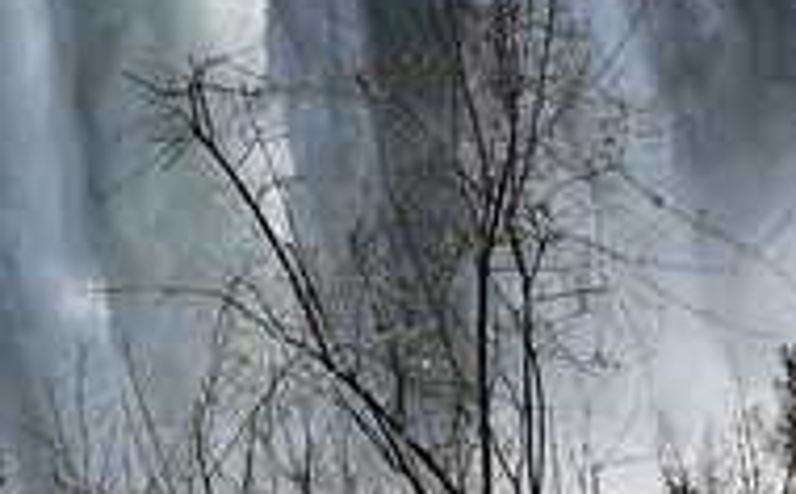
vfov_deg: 9.5
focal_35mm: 137
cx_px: 364
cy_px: 23
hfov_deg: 15.3
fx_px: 2967
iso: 80
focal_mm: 8.1
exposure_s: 1/500
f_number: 5.2
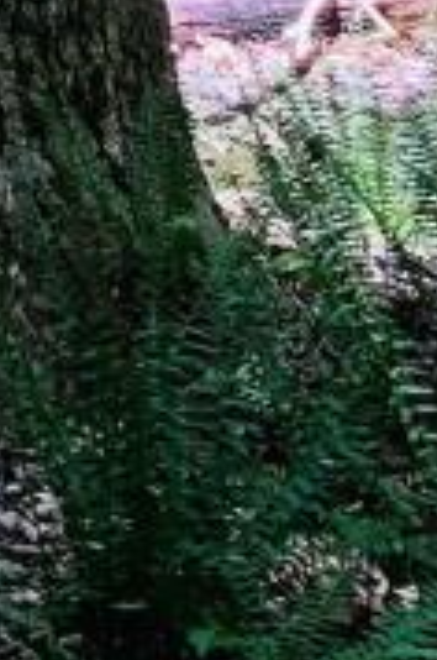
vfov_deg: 8.9
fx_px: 3710
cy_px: -1042
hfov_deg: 5.6
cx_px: -1465
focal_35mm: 203
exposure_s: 1/122
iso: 32
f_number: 1.8
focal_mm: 4.25
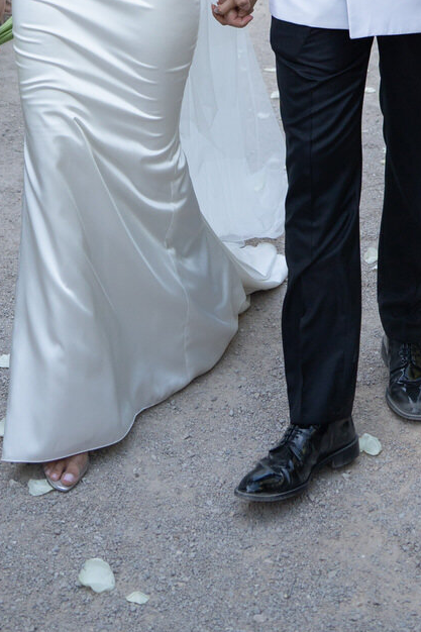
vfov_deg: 24.5
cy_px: -242
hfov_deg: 19.7
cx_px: 238
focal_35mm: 69
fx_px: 1211
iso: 250
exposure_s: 1/1250
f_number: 2.8
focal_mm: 24
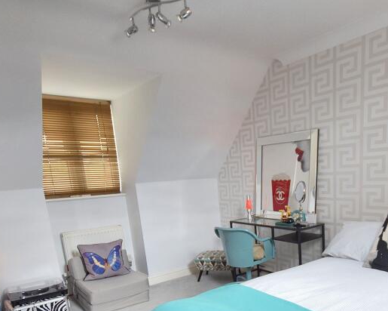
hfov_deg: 60.3
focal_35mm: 28
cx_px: 267
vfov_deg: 48.8
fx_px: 322
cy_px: 245
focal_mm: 10
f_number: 3.5
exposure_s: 1/250
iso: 560
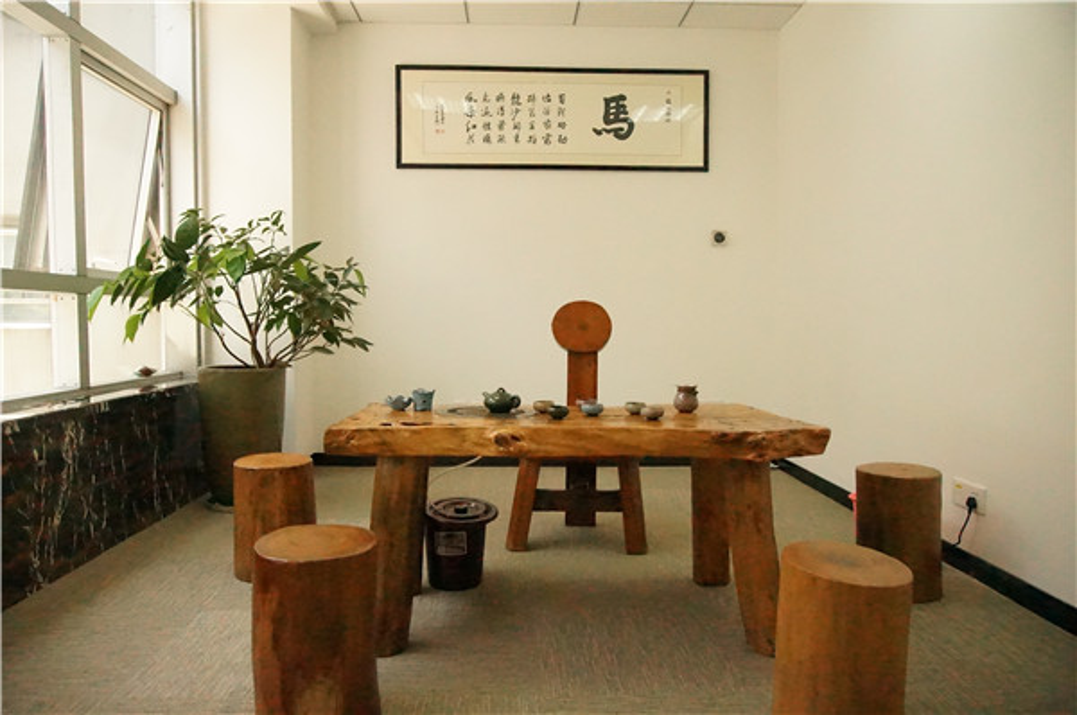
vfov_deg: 53.0
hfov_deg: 73.8
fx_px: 717
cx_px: 538
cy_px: 358
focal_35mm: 24
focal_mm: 16
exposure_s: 1/2000
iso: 12800
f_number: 5.6
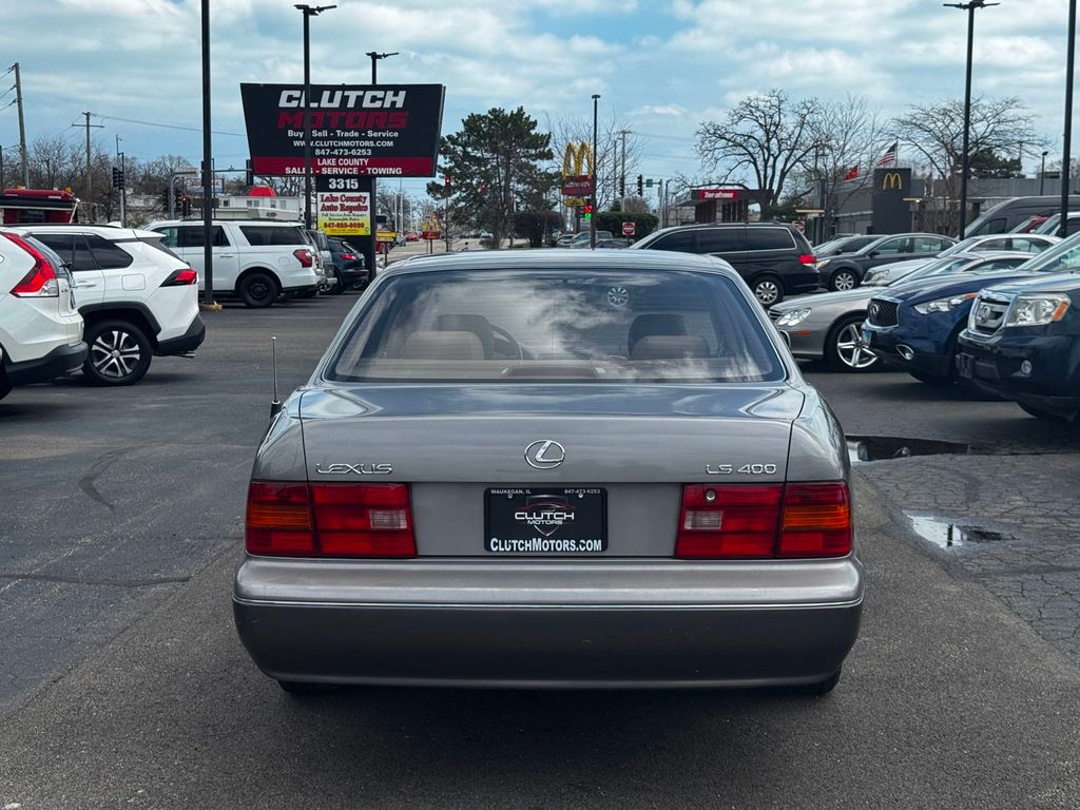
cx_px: 540
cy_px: 405
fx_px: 1498
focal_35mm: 48
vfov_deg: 30.3
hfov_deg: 39.7
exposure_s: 1/3817
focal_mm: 6.76
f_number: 1.78
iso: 64
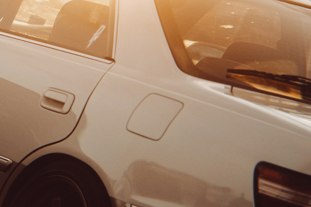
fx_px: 2808
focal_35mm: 325
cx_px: -61
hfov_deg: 6.3
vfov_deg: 4.2
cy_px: 53
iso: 320
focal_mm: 75
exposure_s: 1/7000
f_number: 1.2
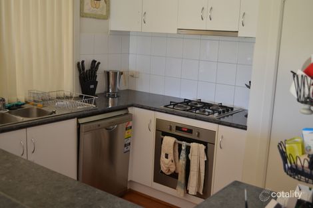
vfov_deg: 31.9
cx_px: 156
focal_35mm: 42
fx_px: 365
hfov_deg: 46.4
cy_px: 104
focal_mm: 28
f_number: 4.5
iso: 450
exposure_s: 1/60
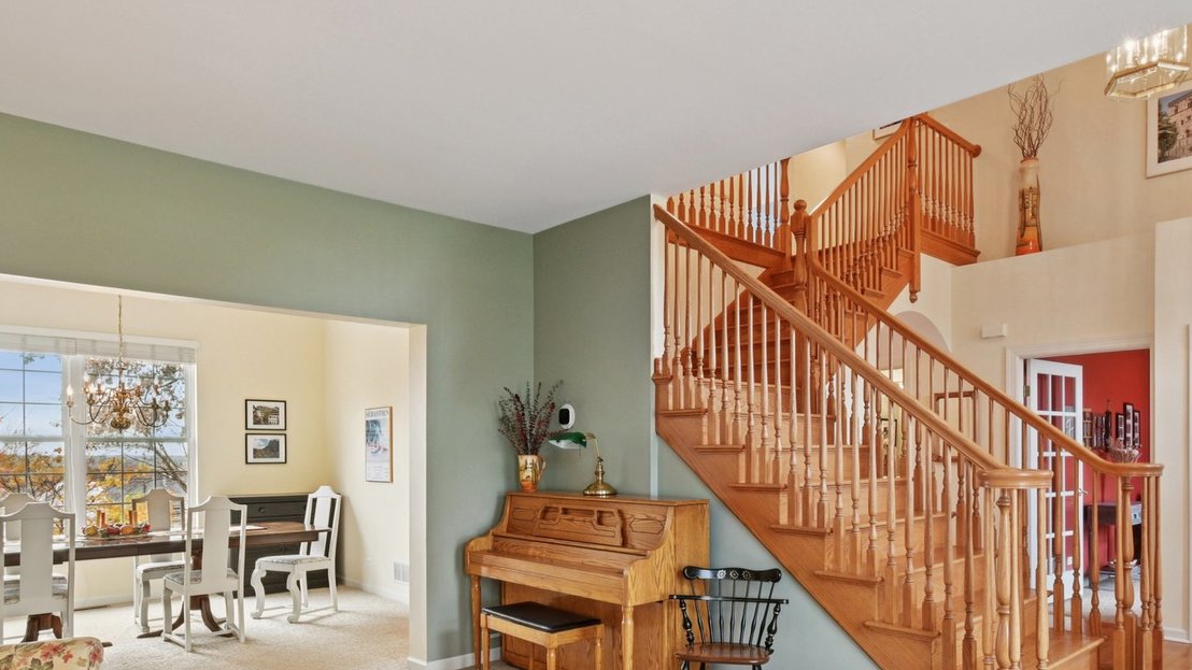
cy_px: 459
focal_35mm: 23
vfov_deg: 48.5
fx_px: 727
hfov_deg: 78.4
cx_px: 665
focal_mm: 10
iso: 400
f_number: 8
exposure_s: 1/13
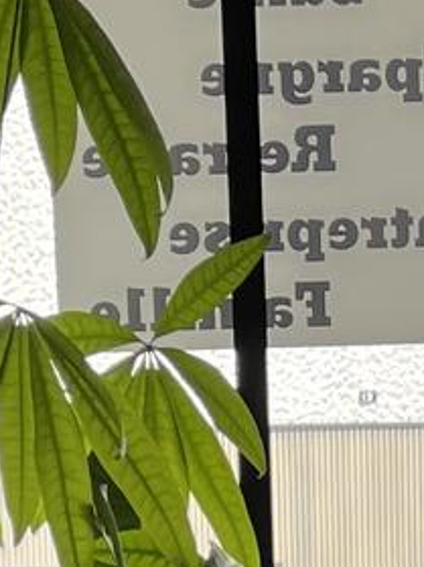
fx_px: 2926
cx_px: 308
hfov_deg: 8.3
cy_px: 1392
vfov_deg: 9.7
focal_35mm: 179
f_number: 1.6
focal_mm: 5.1
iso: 50
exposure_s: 1/499
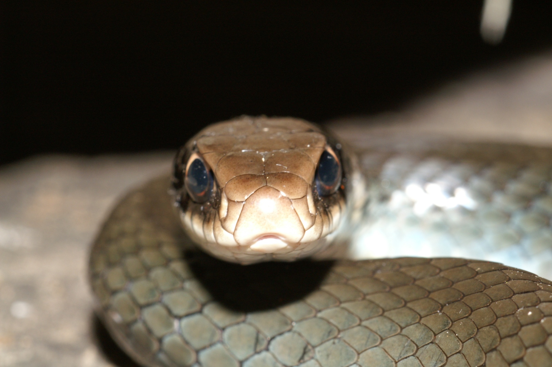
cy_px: 184
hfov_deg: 13.7
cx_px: 276
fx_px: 2298
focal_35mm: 150
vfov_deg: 9.1
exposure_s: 1/200
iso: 800
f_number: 11
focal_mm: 100
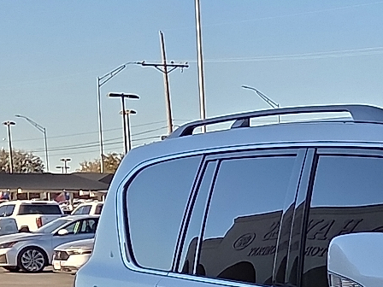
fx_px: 1460
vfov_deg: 10.8
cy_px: 452
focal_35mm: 132
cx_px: 672
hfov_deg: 13.5
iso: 25
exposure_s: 1/1111
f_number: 1.8
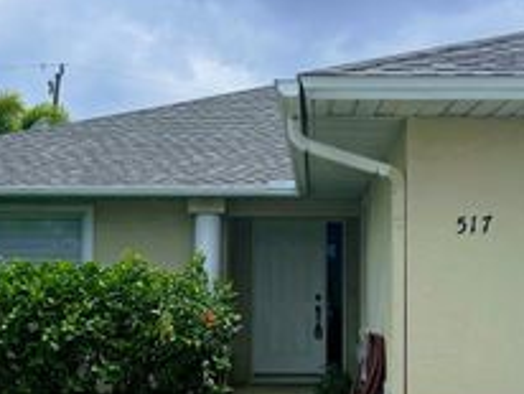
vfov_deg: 23.3
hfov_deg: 30.6
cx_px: 321
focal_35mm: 63
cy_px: 210
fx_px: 955
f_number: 1.6
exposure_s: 1/6494
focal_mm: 5.1
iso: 50
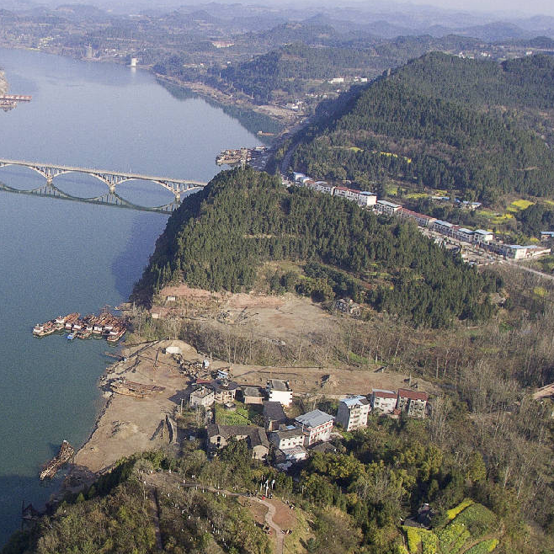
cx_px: 45
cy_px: 245
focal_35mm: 43
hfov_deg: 36.5
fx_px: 779
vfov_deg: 39.1
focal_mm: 3.61
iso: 100
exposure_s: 1/800
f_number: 2.8
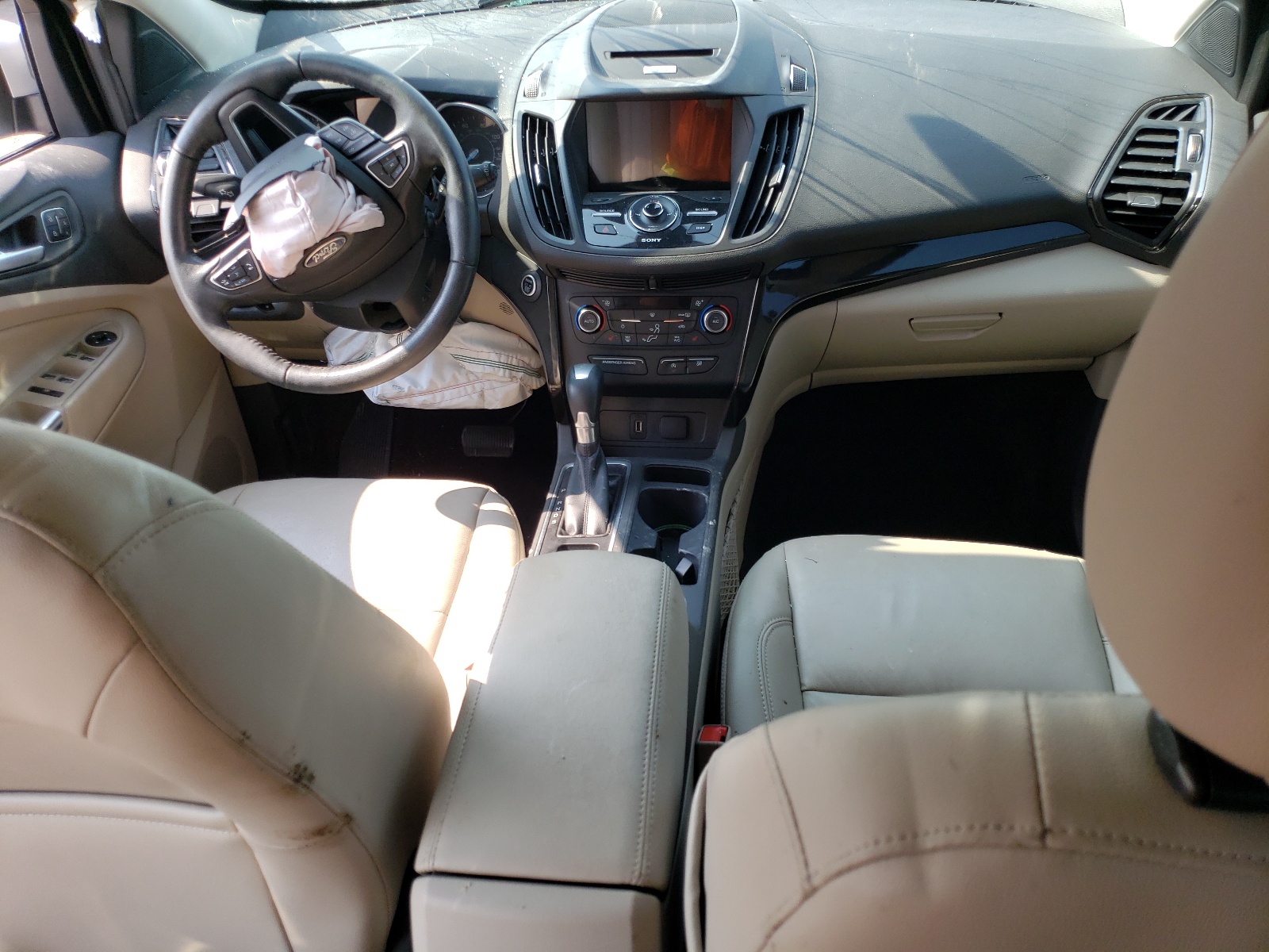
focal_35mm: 26
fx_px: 953
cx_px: 634
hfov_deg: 67.3
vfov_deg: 53.1
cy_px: 476
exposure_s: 1/345
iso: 50
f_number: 1.5
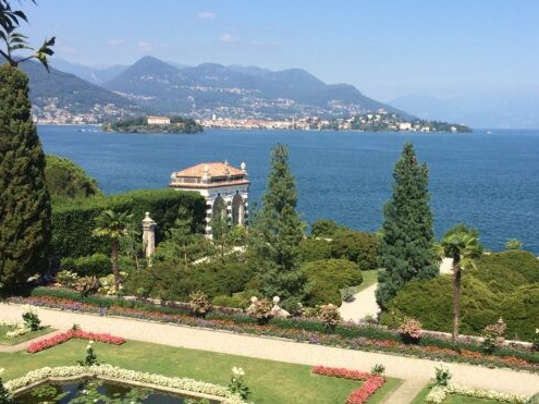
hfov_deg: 41.9
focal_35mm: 45
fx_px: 701
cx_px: 317
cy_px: 273
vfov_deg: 31.9
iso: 32
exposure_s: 1/1866
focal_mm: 4.15
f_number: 2.2
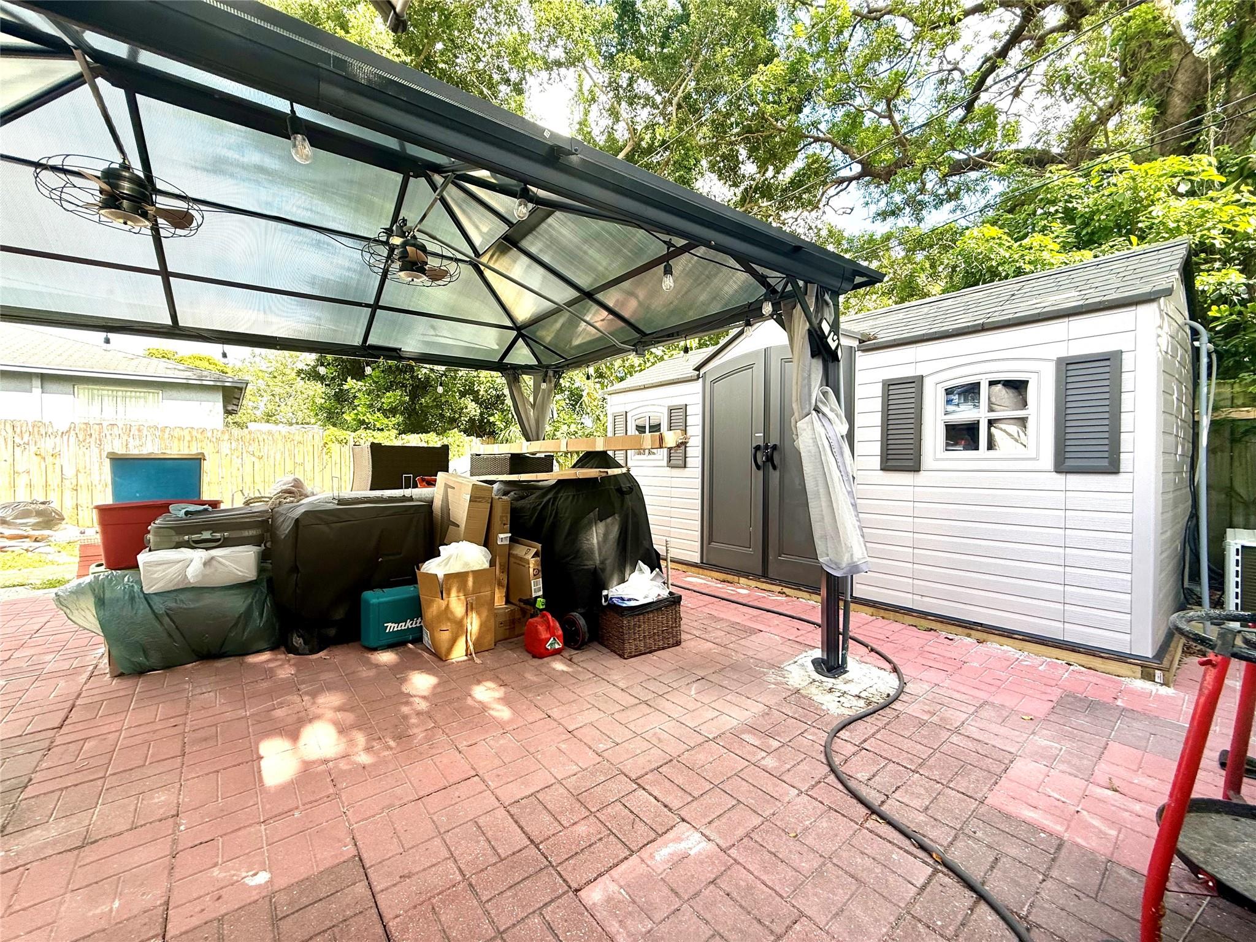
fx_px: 508
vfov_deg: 85.7
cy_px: 471
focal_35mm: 14
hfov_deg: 102.1
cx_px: 628
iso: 64
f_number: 2.2
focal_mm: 2.22
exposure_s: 1/258
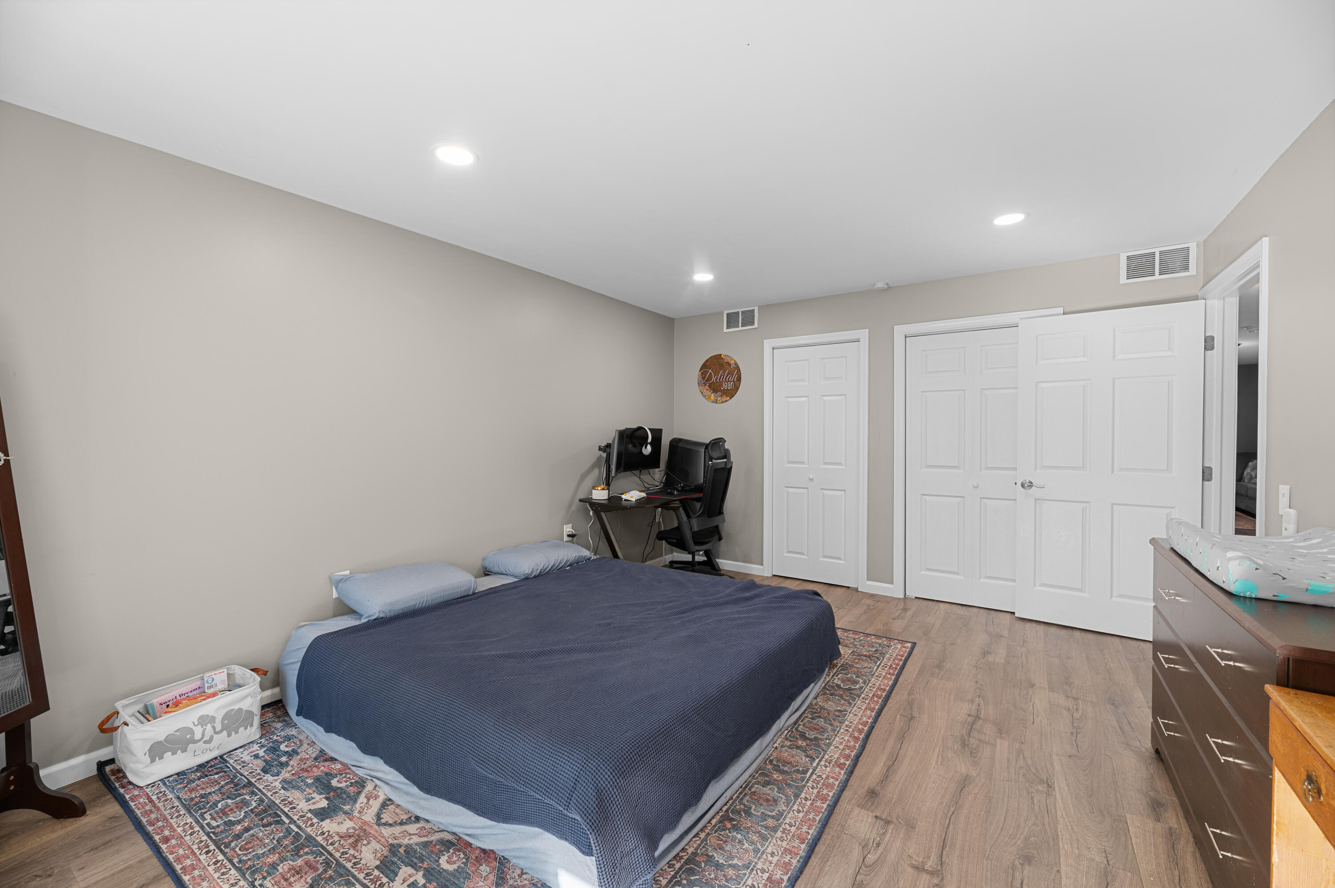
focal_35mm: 14
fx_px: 519
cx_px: 668
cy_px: 444
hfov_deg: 104.3
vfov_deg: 81.1
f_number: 8
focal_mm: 14
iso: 320
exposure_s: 1/5
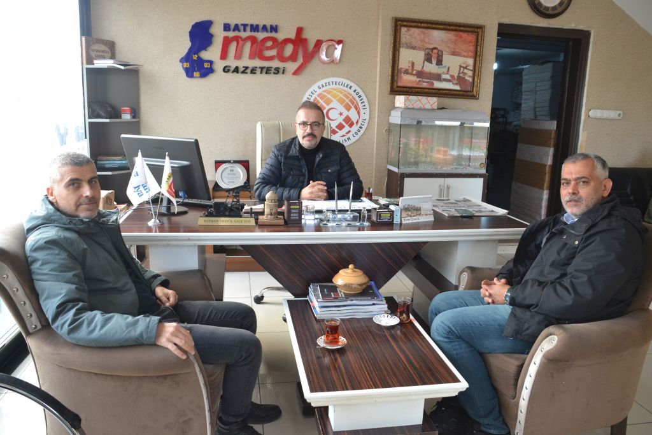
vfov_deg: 47.9
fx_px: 489
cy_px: 218
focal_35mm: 27
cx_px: 326
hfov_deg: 67.4
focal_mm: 18
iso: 640
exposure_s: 1/60
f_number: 3.5
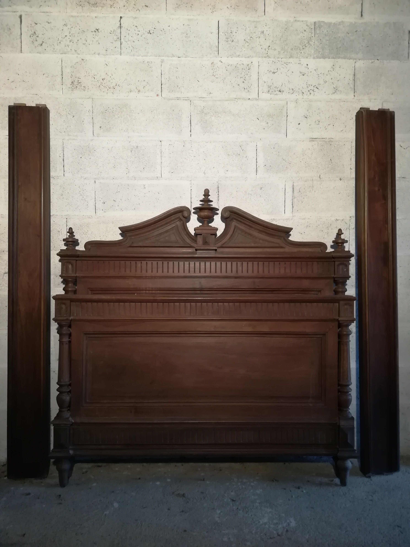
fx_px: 411
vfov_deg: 67.3
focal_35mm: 26
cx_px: 205
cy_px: 274
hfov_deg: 53.1
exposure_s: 1/25
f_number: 2.2
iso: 400
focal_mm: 3.83
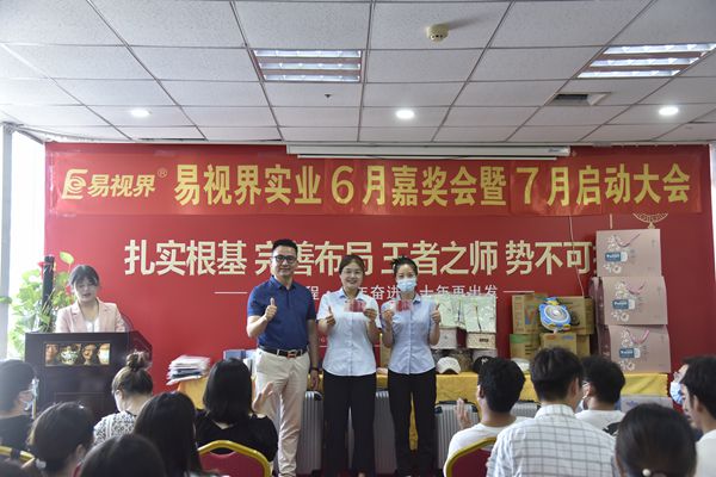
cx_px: 358
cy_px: 238
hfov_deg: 50.7
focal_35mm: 38
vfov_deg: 35.1
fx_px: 756
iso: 1250
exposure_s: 1/50
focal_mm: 38
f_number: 4.5
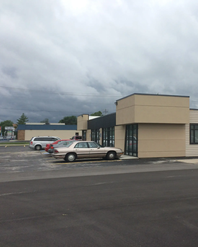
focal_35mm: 38
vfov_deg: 47.9
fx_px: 278
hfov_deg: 38.1
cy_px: 123
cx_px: 150
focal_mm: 4.15
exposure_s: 1/1208
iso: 32
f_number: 2.2
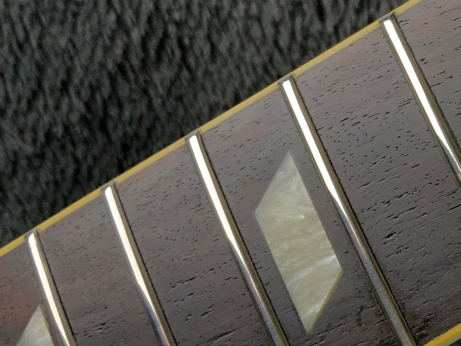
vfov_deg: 16.9
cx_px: 586
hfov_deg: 20.7
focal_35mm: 87
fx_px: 1159
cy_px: 88
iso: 64
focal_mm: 3
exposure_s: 1/120
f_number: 1.8
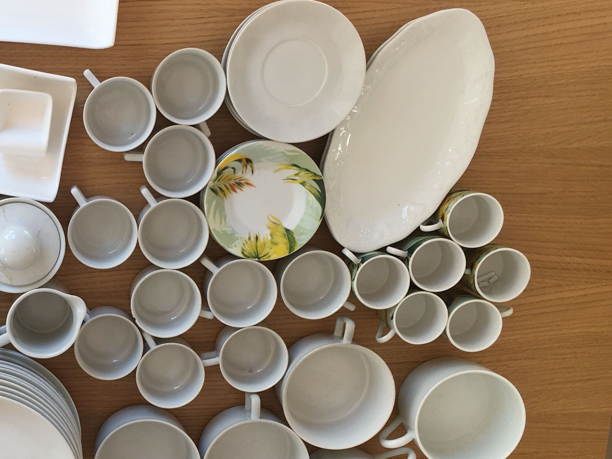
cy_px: 328
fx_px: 990
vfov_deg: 25.9
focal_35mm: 56
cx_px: 55
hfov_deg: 32.5
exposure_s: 1/121
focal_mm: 4.15
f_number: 2.2
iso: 25
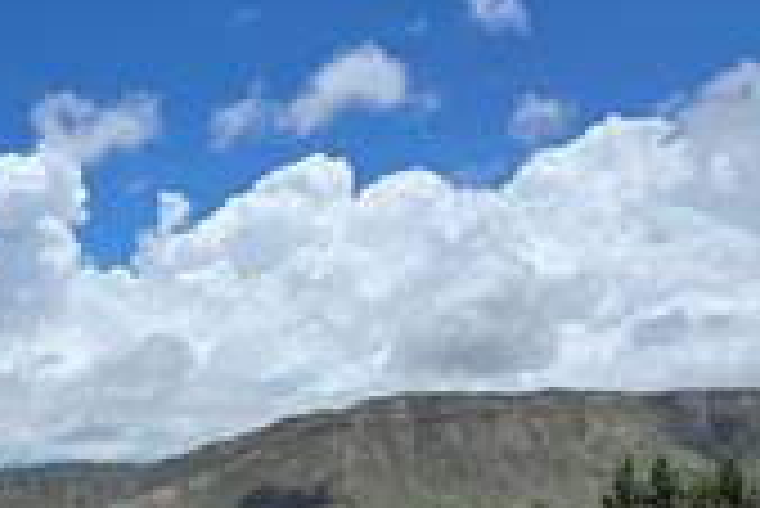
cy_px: 584
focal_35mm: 68
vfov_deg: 19.1
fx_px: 1437
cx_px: -171
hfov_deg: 26.2
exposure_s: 1/1418
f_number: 1.7
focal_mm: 6.3
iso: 12
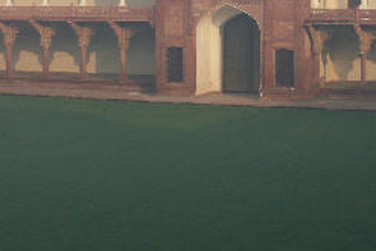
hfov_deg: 22.1
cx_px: 226
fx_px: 961
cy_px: 2
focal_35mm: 92
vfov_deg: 14.6
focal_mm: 10.57
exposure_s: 1/200
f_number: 6.3
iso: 100
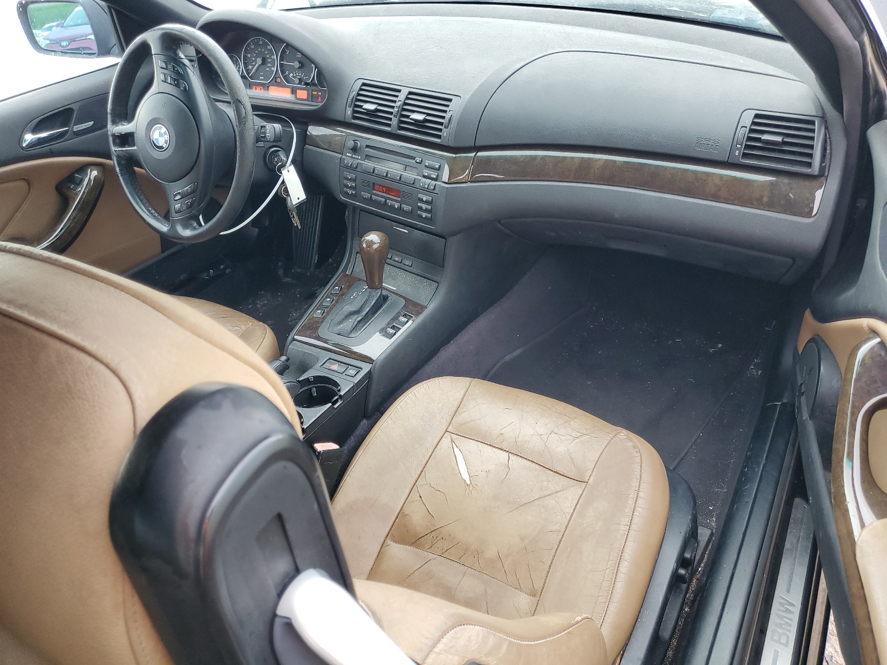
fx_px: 666
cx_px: 444
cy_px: 332
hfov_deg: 67.3
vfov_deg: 53.1
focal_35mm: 26
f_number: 1.5
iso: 74
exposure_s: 1/120
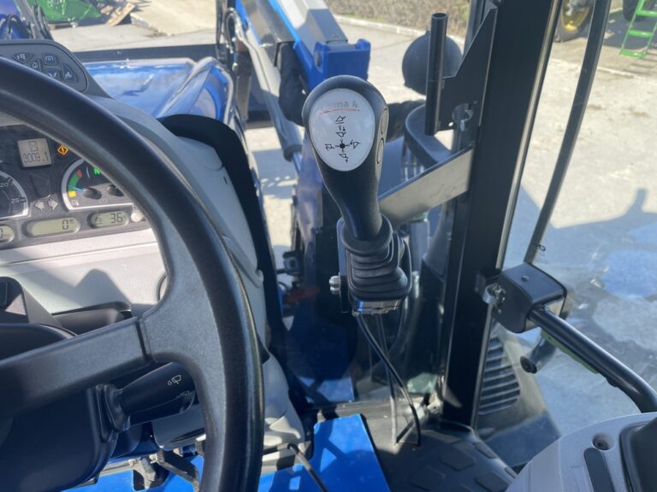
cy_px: 246
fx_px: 493
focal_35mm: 26
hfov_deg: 67.3
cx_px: 328
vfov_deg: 53.1
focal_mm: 4.2
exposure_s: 1/433
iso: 32
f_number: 1.6
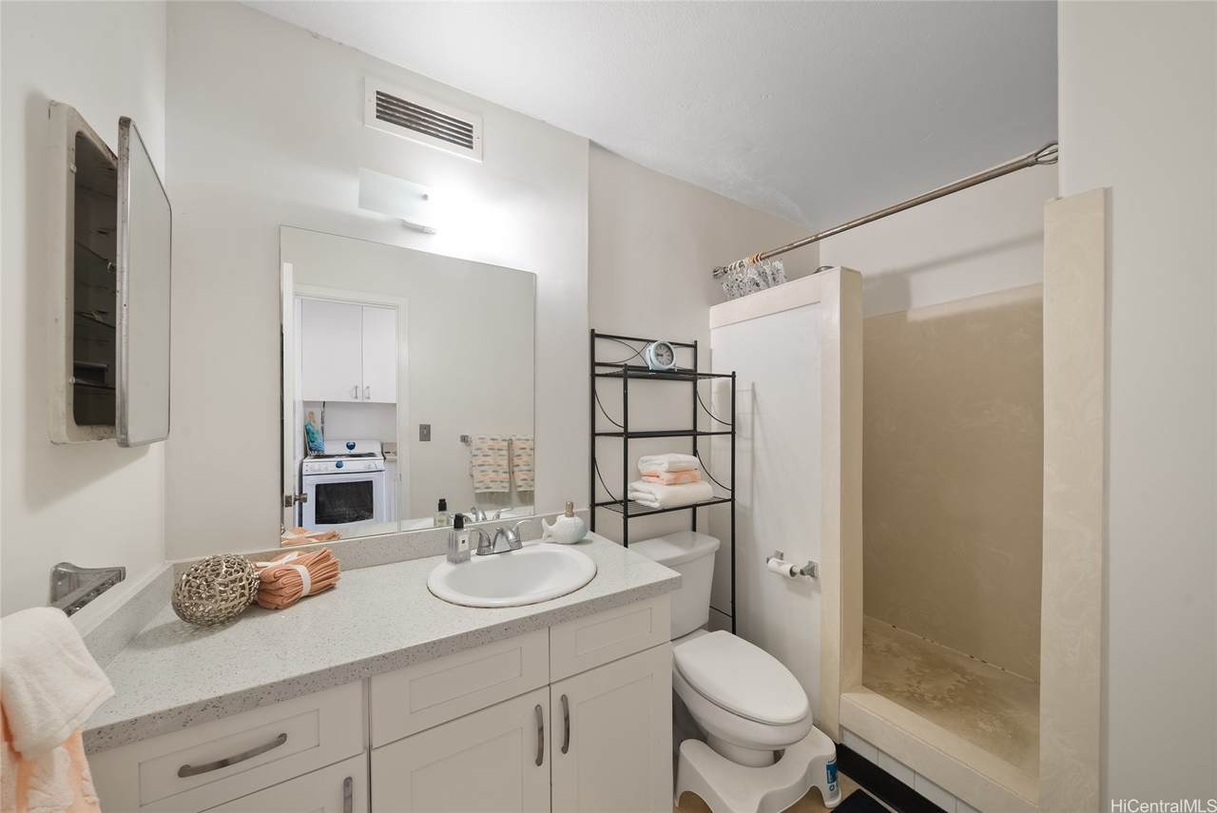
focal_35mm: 12
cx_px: 608
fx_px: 406
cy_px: 406
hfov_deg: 112.6
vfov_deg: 90.1
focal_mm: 12
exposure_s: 4
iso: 100
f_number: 9
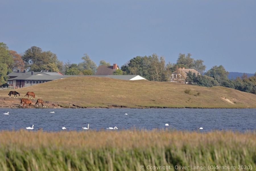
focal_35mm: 630
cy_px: 86
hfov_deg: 3.3
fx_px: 4480
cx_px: 128
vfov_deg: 2.2
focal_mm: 420
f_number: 5.6
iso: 400
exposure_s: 1/1250
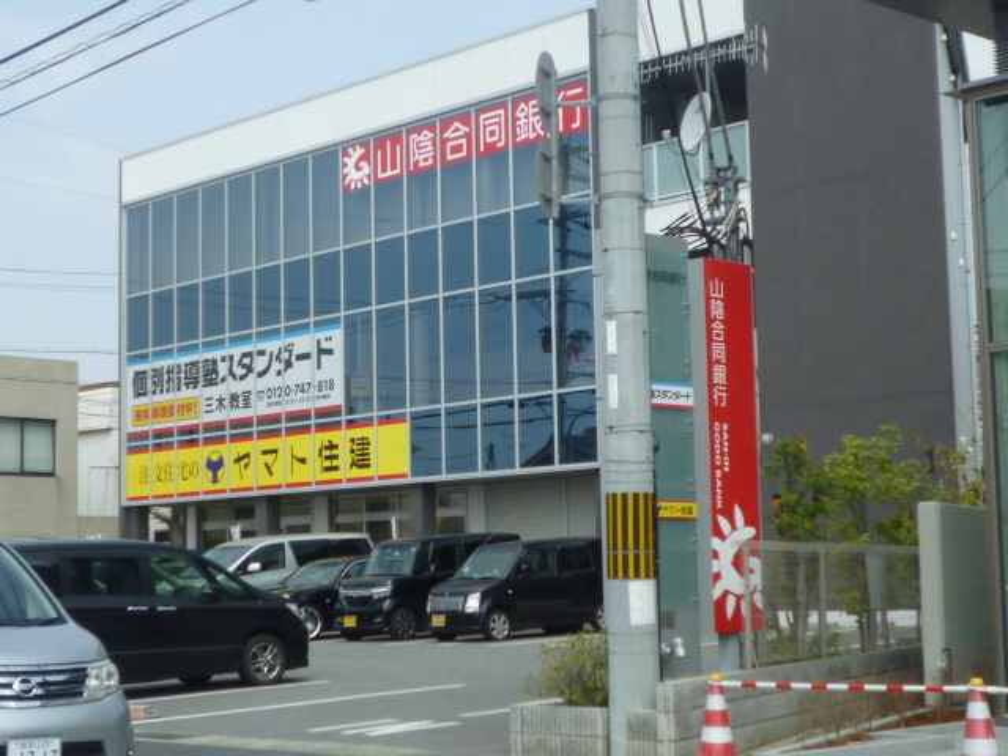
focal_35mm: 70
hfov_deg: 27.8
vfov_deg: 21.0
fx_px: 2038
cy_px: 378
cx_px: 504
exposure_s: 1/640
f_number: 3.8
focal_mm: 6.3
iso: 80
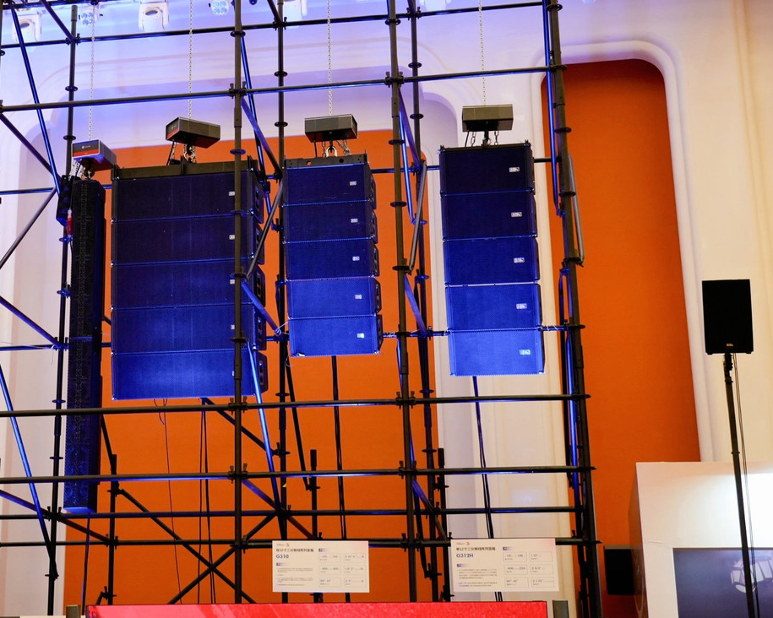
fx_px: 1464
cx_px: 157
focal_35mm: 64
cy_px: 199
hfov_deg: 28.9
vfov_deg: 23.7
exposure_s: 1/161
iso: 1250
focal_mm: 39
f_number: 4
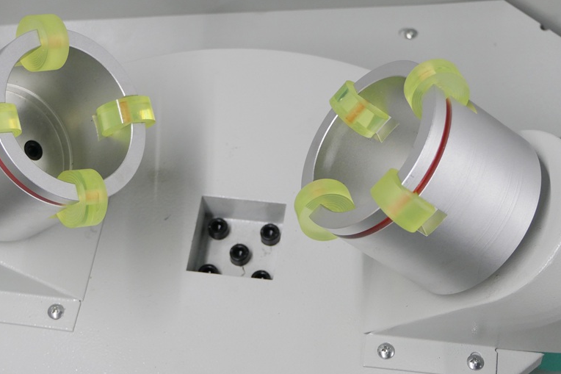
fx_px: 1387
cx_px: 257
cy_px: 170
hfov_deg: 22.9
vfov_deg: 15.4
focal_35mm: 89
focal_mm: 25
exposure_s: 1/80
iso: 500
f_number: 3.8
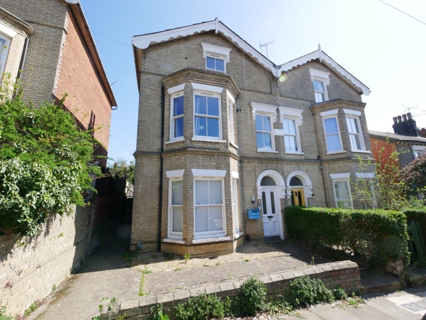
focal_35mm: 14
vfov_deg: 85.7
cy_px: 160
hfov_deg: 102.0
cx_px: 213
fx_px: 172
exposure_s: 1/250
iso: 200
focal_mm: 7
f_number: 6.3
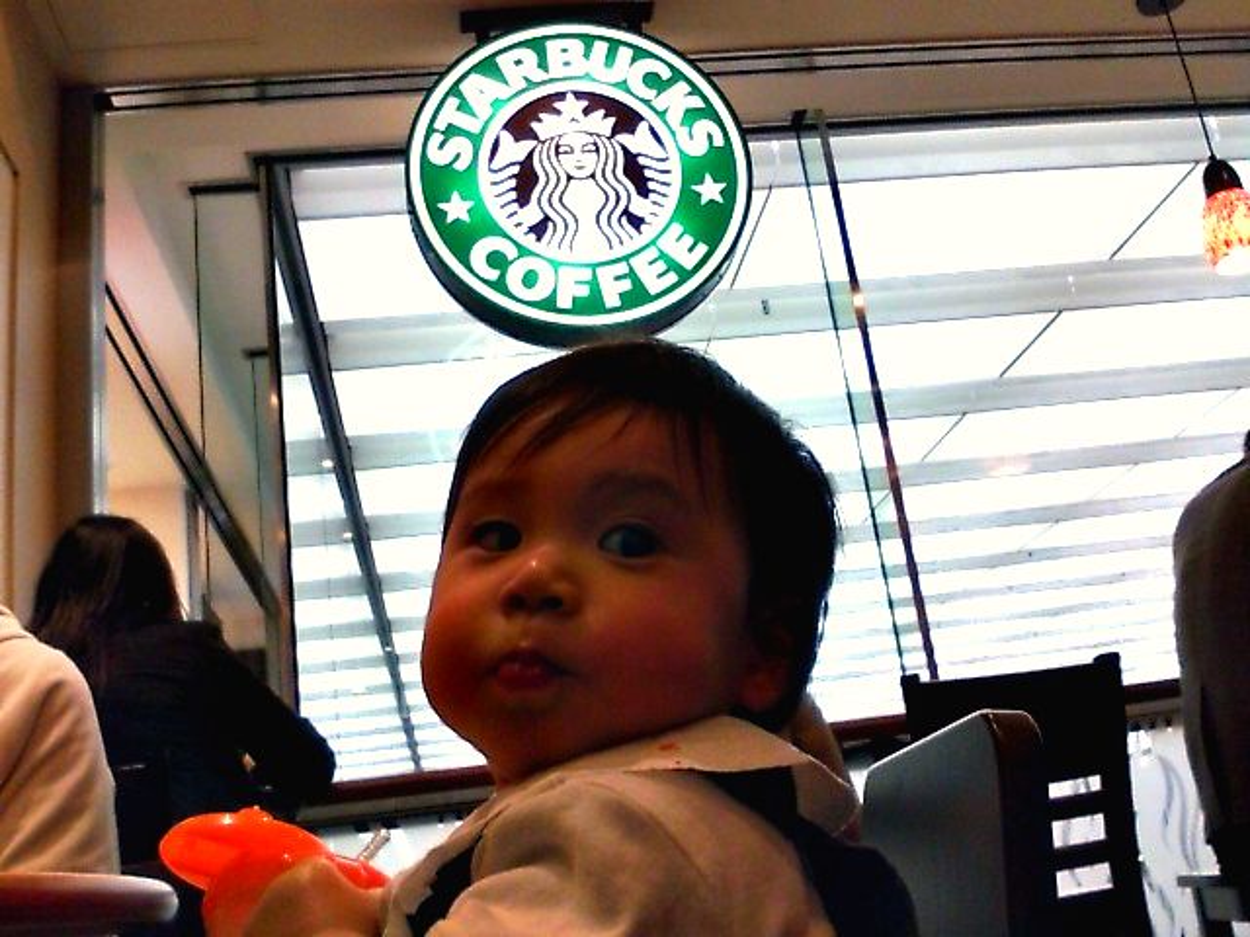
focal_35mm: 29
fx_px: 1047
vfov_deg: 48.2
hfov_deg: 61.7
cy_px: 468
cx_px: 625
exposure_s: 1/33.3
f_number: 3.5
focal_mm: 3.73
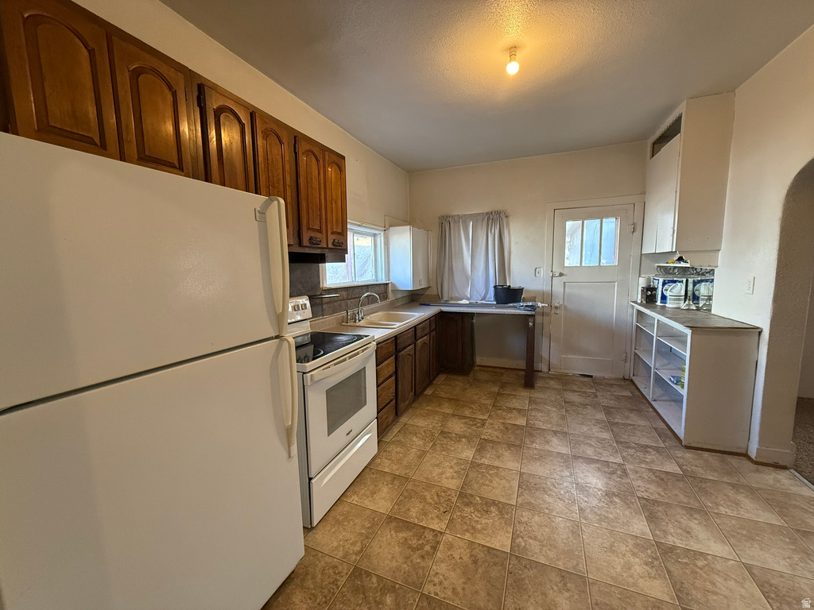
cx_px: 407
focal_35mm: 14
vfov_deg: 85.7
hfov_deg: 102.1
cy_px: 305
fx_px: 329
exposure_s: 1/120
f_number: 2.2
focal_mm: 2.22
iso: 400
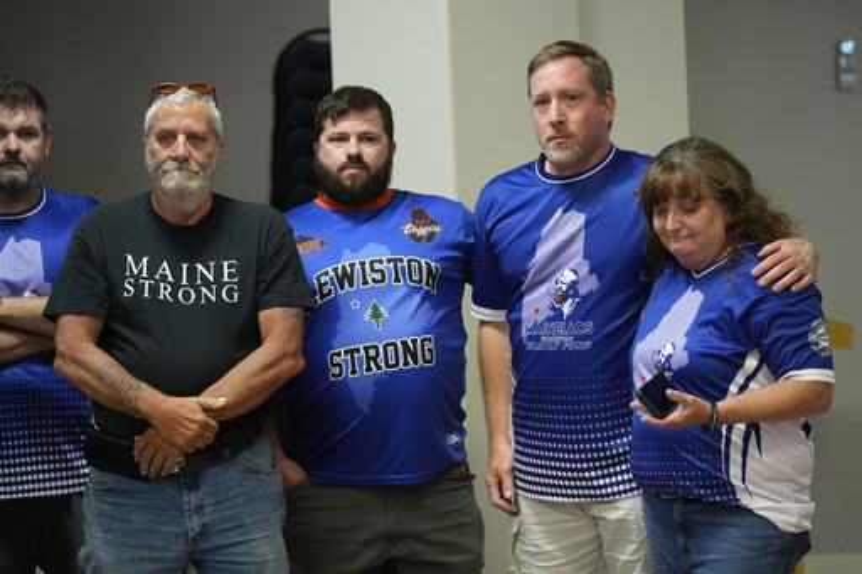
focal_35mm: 133
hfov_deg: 15.4
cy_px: 287
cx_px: 431
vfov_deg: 10.3
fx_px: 3183
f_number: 2.8
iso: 6400
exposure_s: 1/400
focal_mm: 133
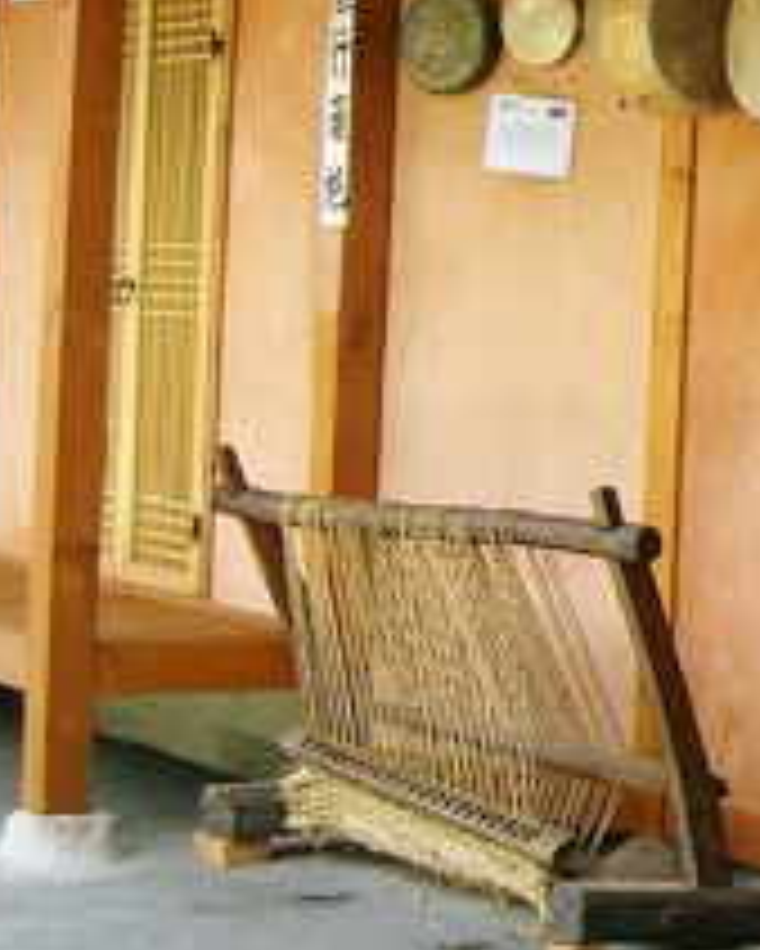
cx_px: 1115
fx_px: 3203
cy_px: 254
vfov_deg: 16.8
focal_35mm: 114
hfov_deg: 12.9
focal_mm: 7.9
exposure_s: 1/125
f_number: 2.8
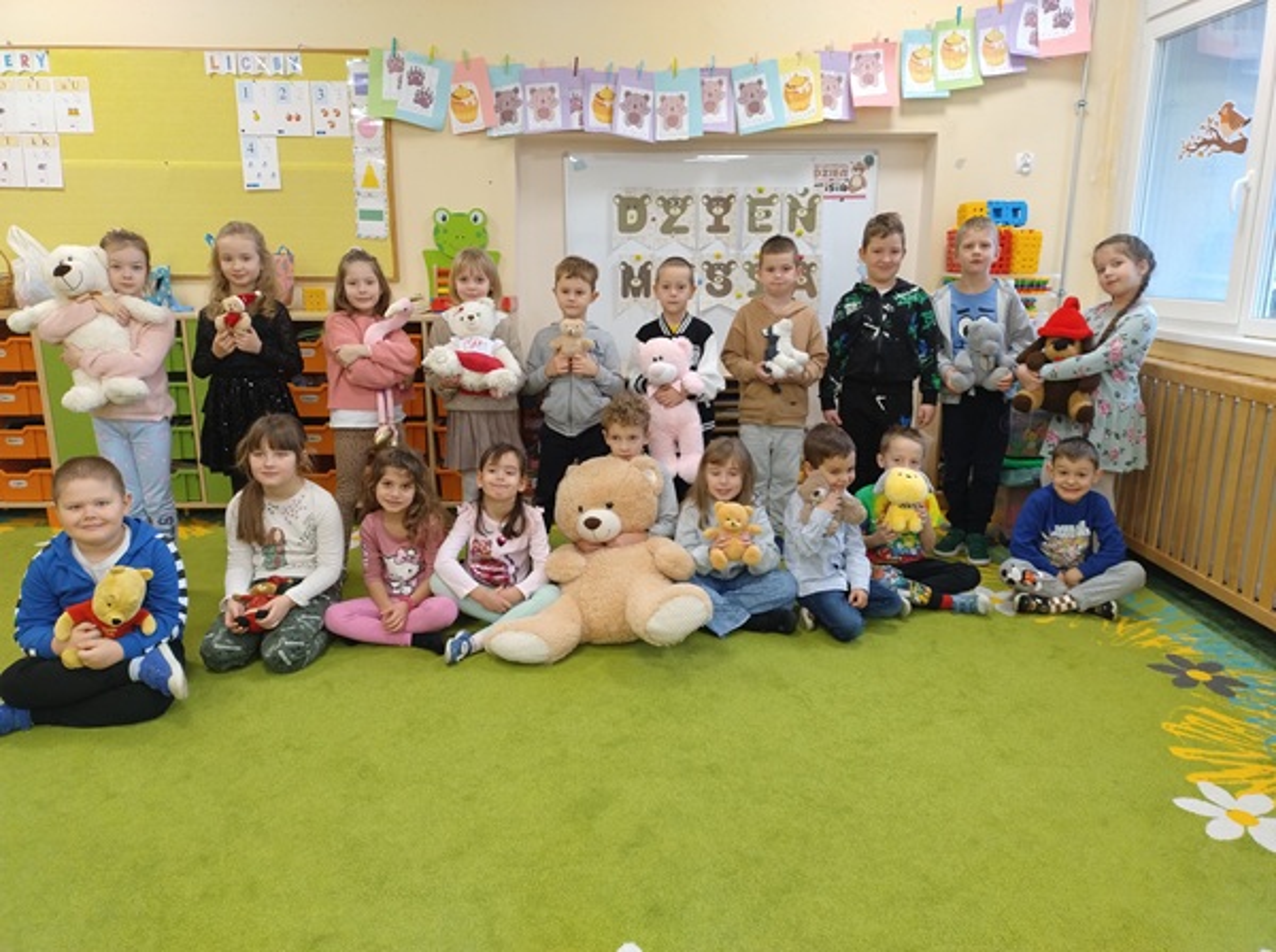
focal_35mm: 25
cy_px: 476
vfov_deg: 54.7
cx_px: 638
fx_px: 920
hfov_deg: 69.5
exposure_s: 1/50
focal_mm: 4.71
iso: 1153
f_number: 1.7
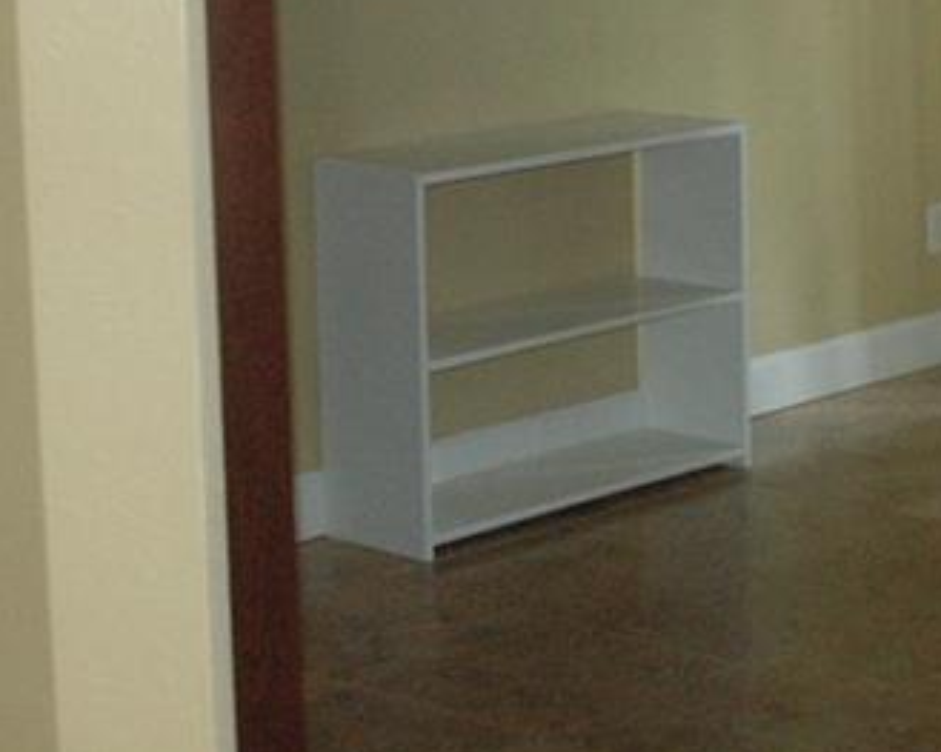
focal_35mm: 109
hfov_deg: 16.7
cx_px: 1187
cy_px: 26
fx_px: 3048
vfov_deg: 13.9
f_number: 5
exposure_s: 1/100
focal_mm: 25
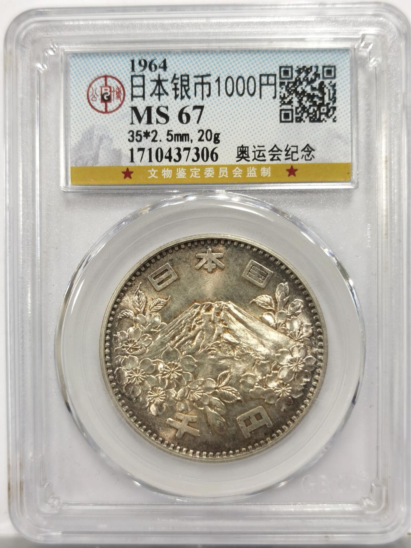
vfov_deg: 35.5
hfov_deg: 27.0
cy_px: 274
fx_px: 855
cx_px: 206
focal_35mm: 54
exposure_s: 1/100
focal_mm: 5.56
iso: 125
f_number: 16
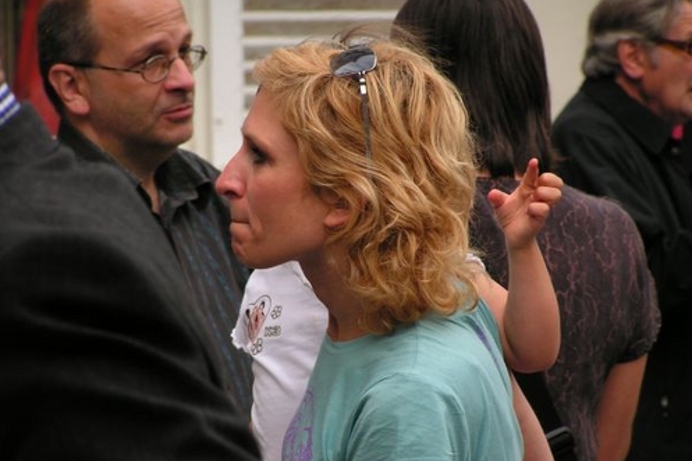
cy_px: 246
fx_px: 5207
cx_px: 345
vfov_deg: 5.1
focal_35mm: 271
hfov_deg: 7.6
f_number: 3.2
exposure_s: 1/400
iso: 50
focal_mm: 43
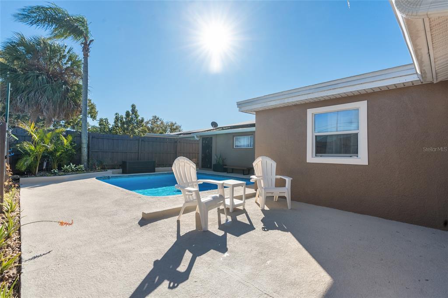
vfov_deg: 70.4
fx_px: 211
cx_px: 224
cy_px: 149
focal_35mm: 17
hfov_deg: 93.3
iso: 1000
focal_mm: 17
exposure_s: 1/640
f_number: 9
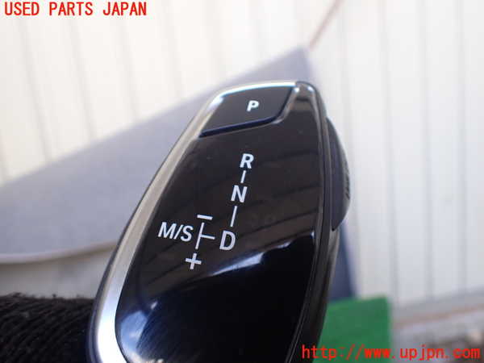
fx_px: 419
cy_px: 182
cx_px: 242
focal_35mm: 30
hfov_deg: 60.0
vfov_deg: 46.8
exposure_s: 1/125
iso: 200
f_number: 2.3
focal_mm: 5.4
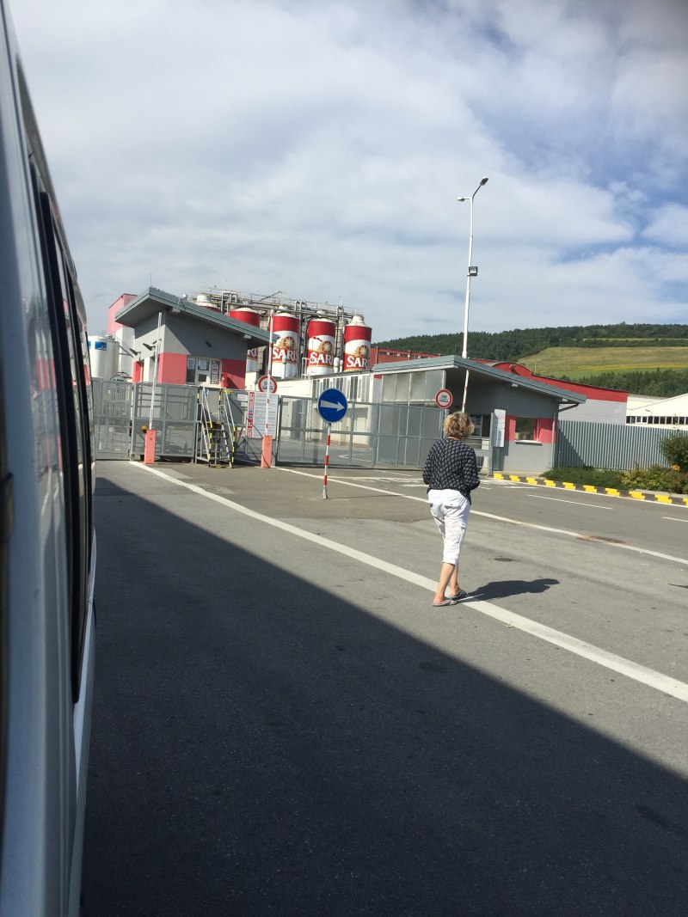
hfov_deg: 48.2
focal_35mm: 29
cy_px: 458
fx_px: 769
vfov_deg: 61.7
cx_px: 344
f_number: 2.2
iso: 32
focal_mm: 4.15
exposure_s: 1/2326
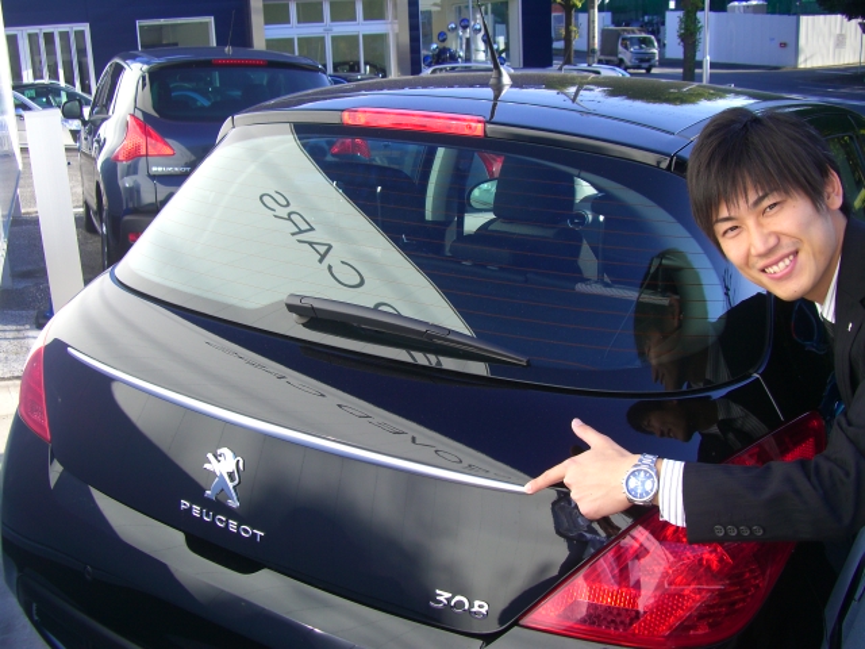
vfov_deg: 37.7
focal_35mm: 38
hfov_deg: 49.0
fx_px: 950
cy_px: 324
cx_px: 432
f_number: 5.6
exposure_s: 1/80
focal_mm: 7.9
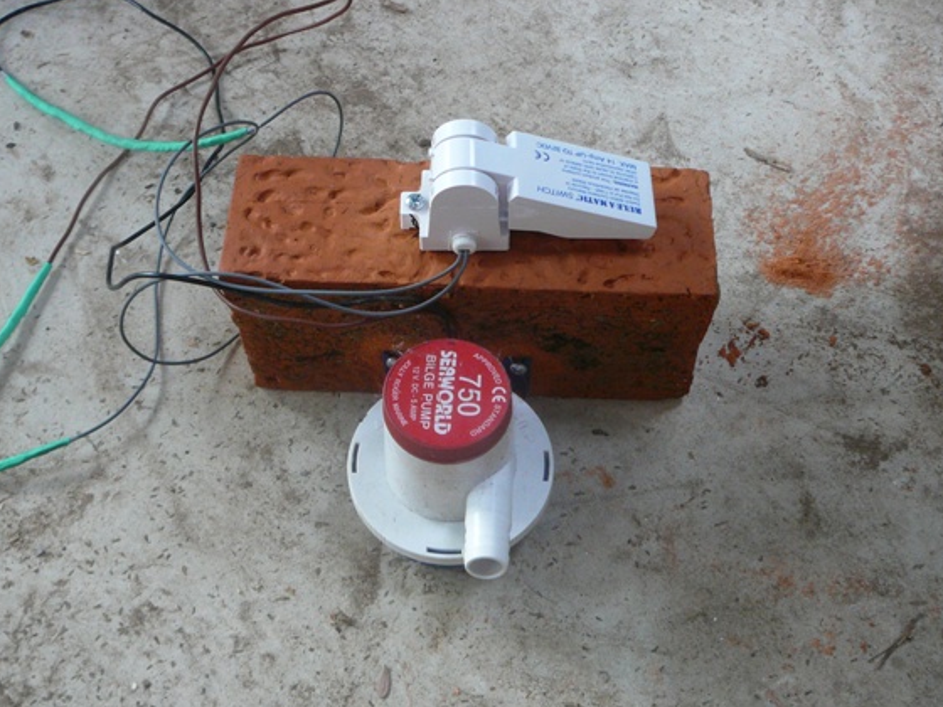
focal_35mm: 40
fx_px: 1090
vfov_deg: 36.0
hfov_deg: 46.8
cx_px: 443
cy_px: 364
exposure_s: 1/8
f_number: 2.8
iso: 200
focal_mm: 5.2
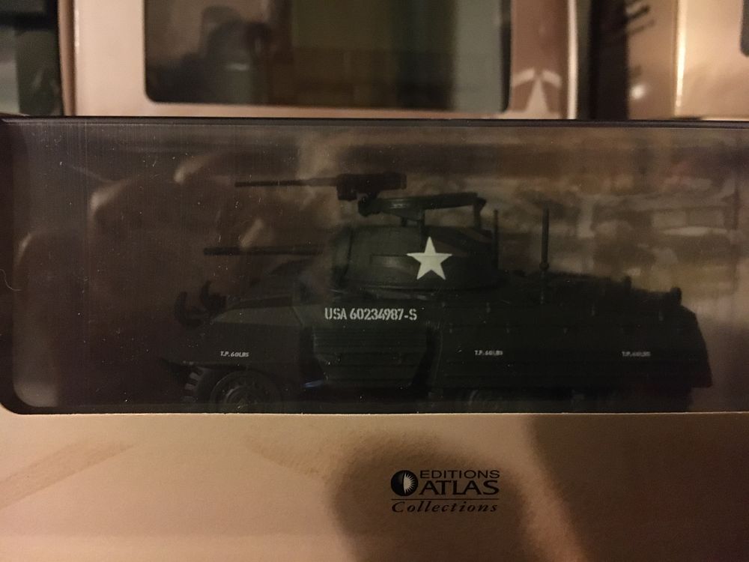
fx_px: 627
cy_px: 281
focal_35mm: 29
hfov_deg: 61.7
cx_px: 374
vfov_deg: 48.2
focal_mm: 4.15
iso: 320
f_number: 2.2
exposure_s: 1/17
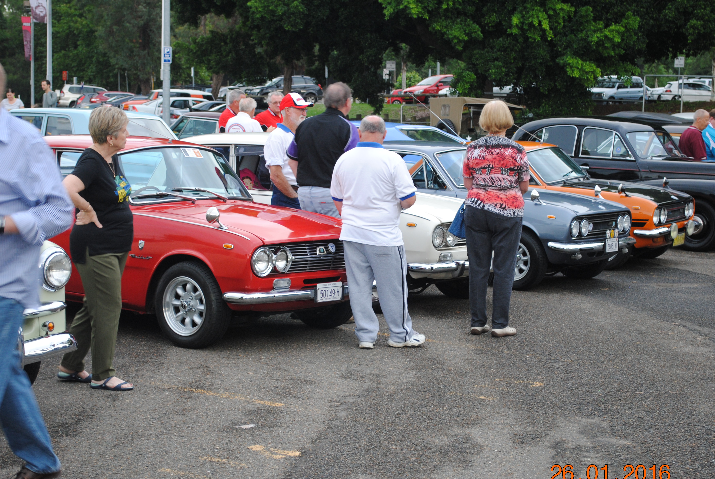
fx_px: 1462
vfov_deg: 18.6
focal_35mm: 74
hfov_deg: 27.5
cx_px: 355
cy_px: 252
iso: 280
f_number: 5.3
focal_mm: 45
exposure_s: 1/30
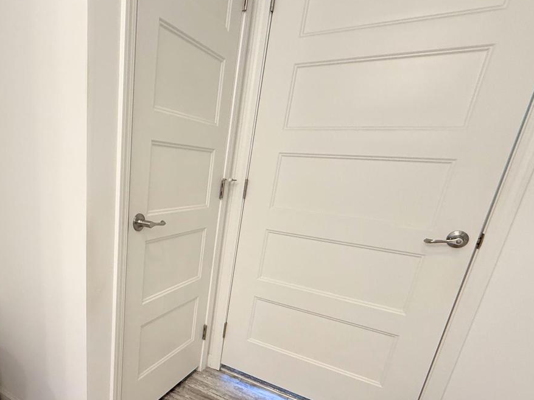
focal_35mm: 23
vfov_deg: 56.9
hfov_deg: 70.2
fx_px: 355
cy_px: 281
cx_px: 150
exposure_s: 1/60
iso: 200
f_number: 2.2
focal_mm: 2.22
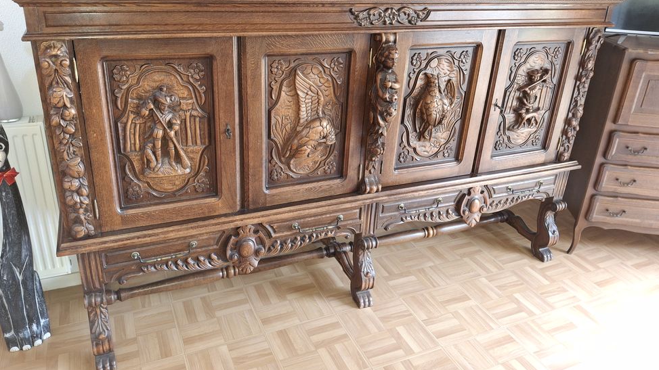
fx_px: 489
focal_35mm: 28
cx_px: 327
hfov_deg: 67.9
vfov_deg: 41.4
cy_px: 166
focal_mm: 4.69
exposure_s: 1/33
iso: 25
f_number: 1.8
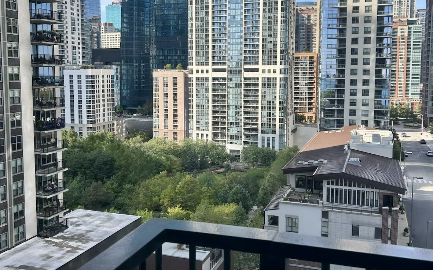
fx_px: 330
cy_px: 109
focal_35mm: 28
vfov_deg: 44.3
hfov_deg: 66.5
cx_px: 214
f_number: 1.5
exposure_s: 1/1326
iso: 50
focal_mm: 5.7
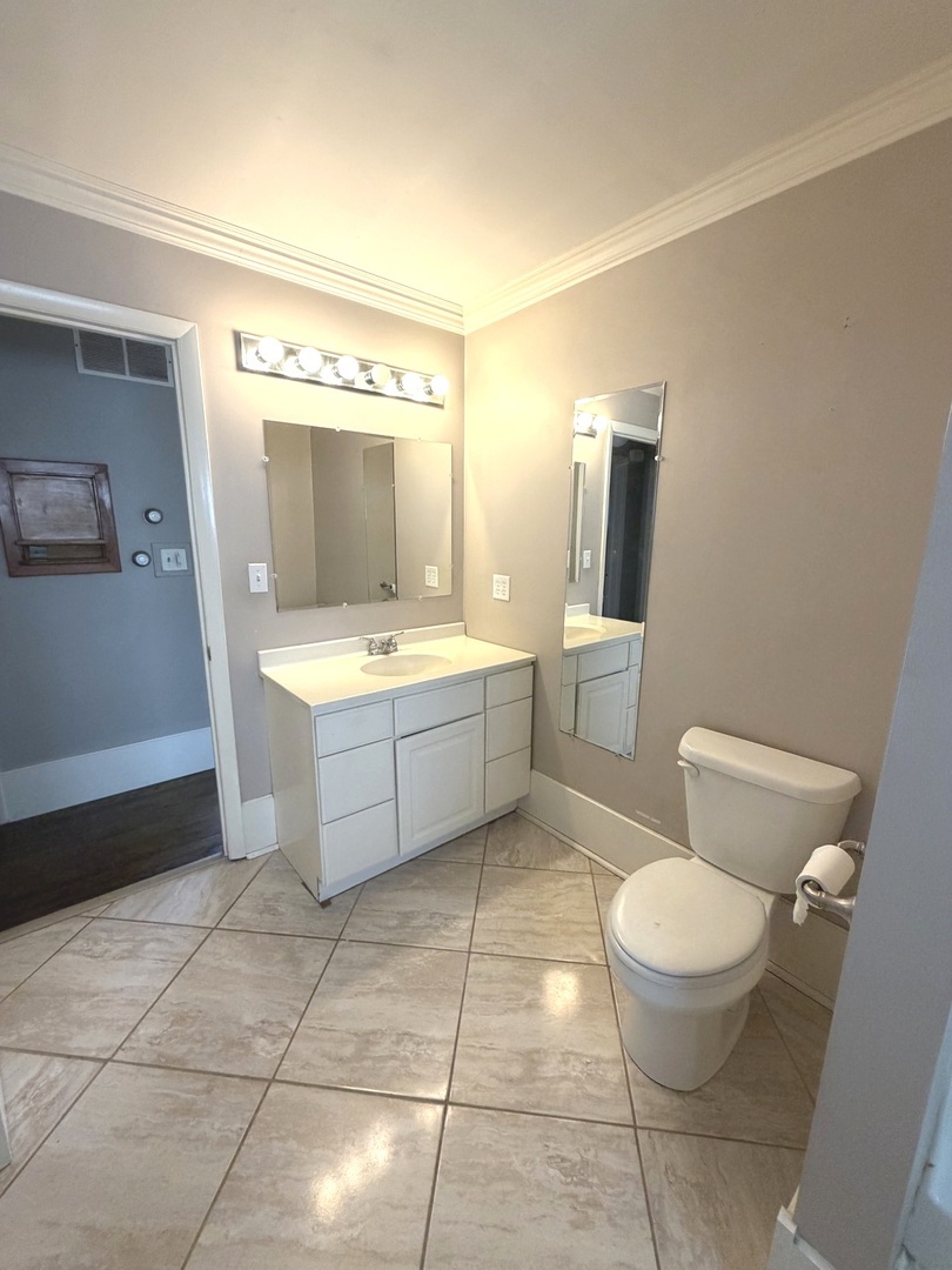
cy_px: 635
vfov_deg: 102.1
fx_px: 513
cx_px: 476
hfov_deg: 85.7
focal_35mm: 14
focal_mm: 2.22
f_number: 2.2
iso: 250
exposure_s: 1/120
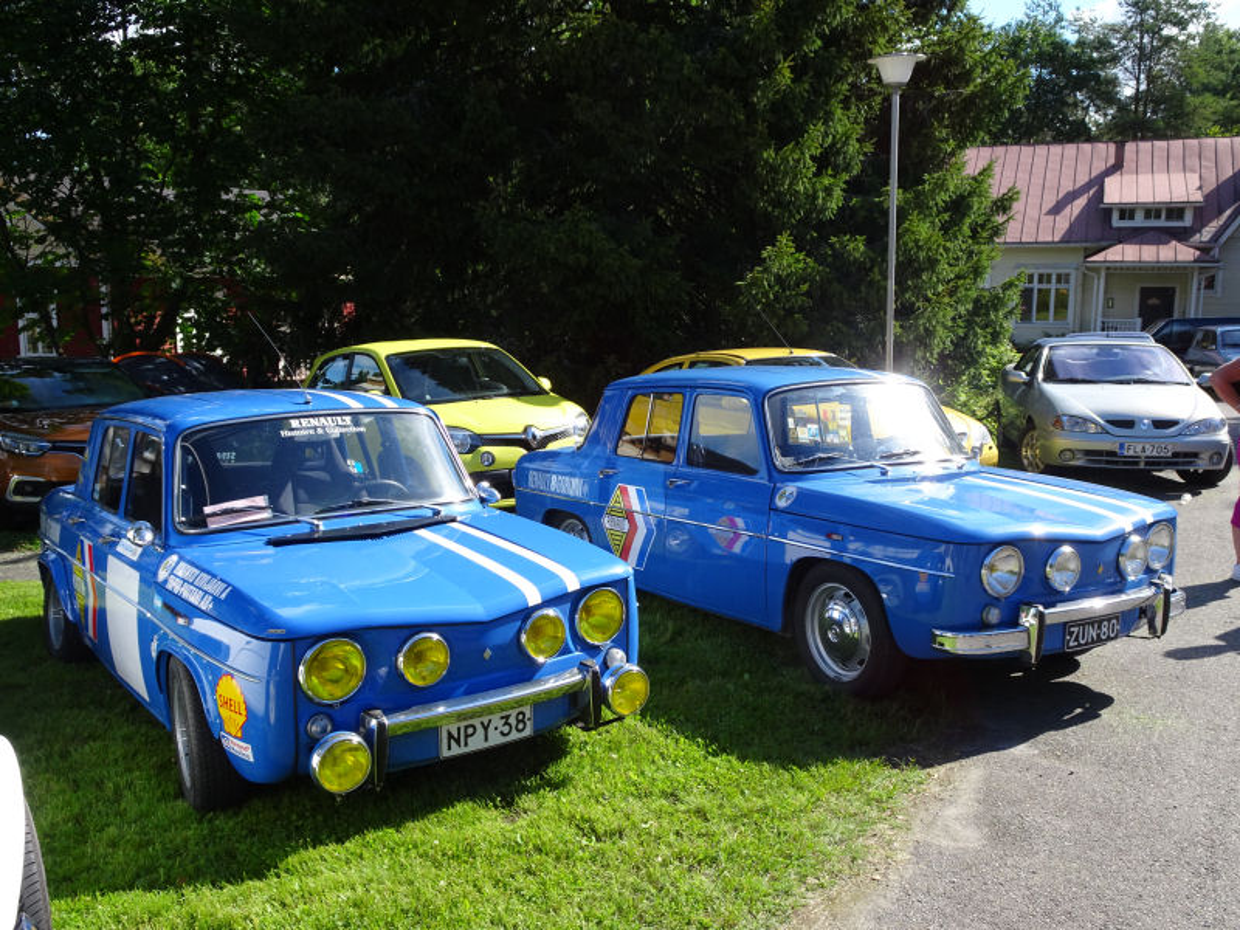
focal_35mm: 32
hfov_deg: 56.8
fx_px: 1146
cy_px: 465
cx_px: 620
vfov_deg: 44.2
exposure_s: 1/320
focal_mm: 5.43
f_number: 4
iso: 80
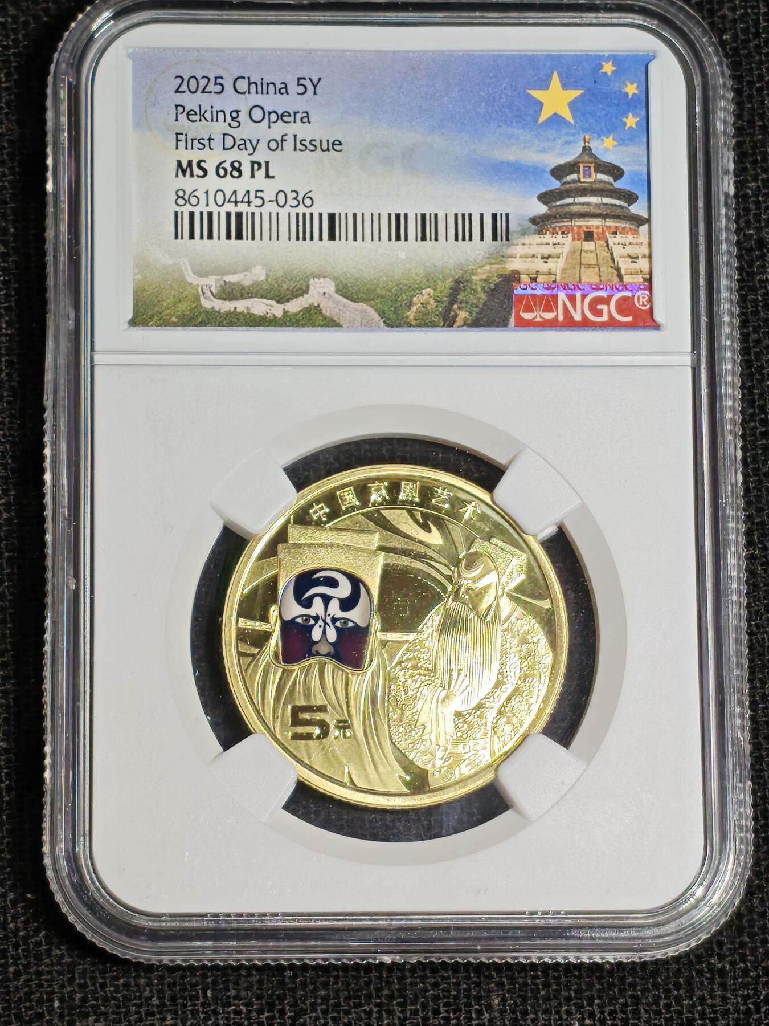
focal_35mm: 120
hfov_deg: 12.3
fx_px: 3554
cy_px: 513
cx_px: 384
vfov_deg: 16.4
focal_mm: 4.94
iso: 50
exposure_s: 1/968
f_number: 1.5
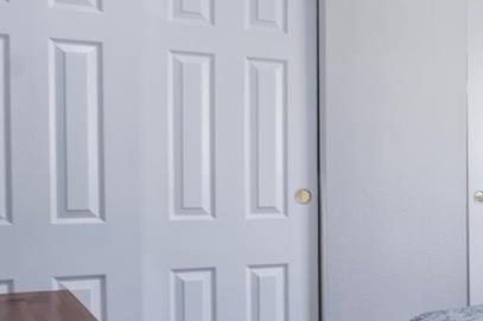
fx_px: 791
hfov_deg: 23.8
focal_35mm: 59
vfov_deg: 22.9
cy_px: 204
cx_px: 788
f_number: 8
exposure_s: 1/6
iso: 100
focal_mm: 10
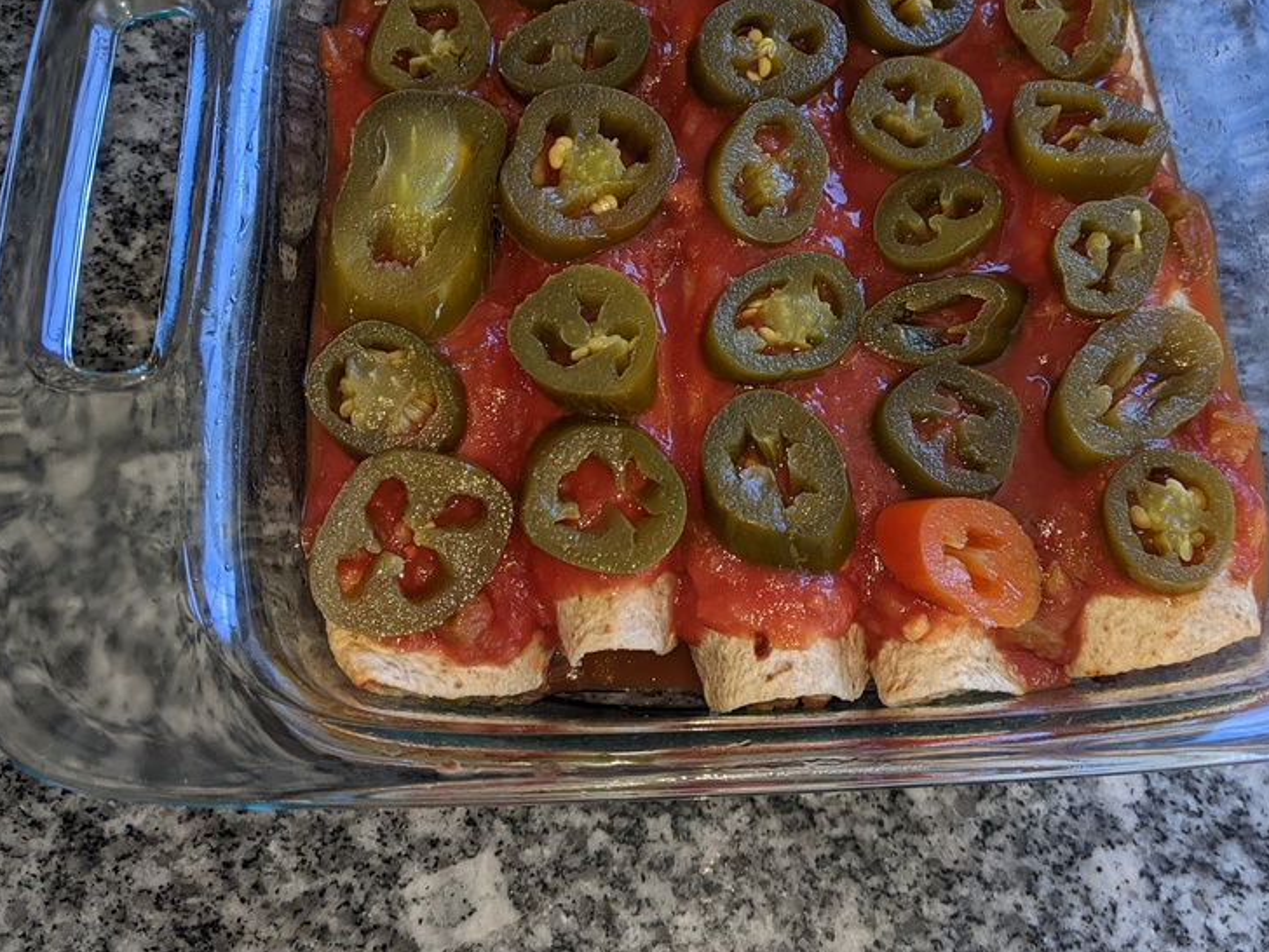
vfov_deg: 37.3
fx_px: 1393
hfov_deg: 48.6
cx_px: 774
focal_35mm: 38
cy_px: 314
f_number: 1.8
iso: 72
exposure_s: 1/59.9
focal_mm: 4.44
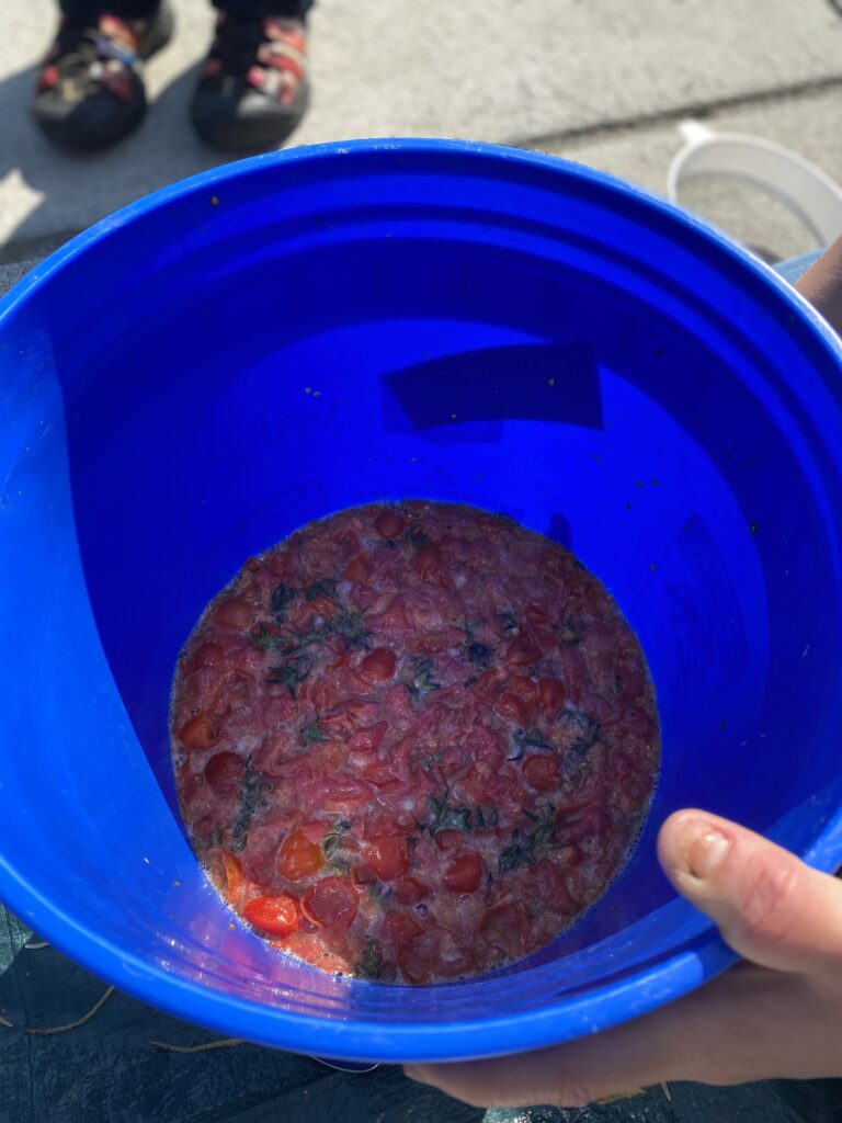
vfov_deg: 67.3
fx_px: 843
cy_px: 562
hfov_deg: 53.1
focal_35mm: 26
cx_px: 421
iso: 32
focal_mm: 4.25
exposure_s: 1/752
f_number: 1.8
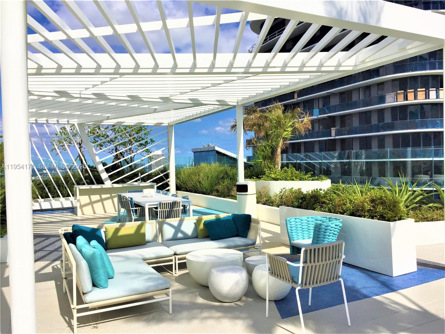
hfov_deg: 61.7
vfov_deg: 48.2
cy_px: 167
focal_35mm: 29
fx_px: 373
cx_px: 222
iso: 32
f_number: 2.2
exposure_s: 1/6623
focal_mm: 4.15
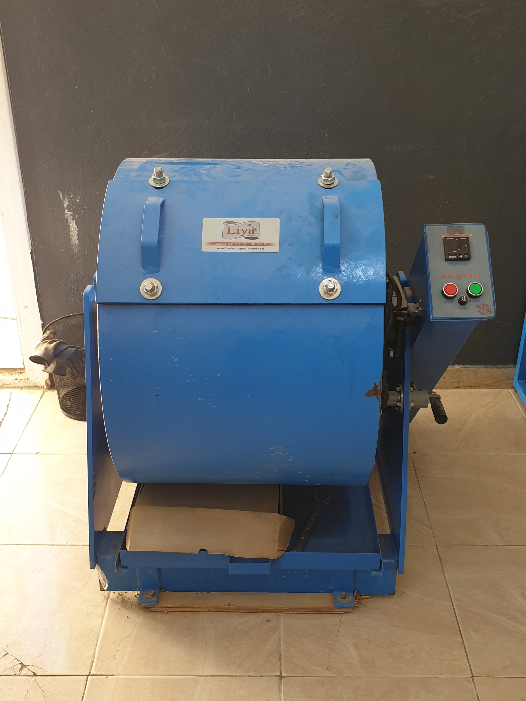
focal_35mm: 26
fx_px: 527
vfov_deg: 67.3
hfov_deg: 53.1
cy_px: 350
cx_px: 263
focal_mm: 4.3
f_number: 2.4
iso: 80
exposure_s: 1/50
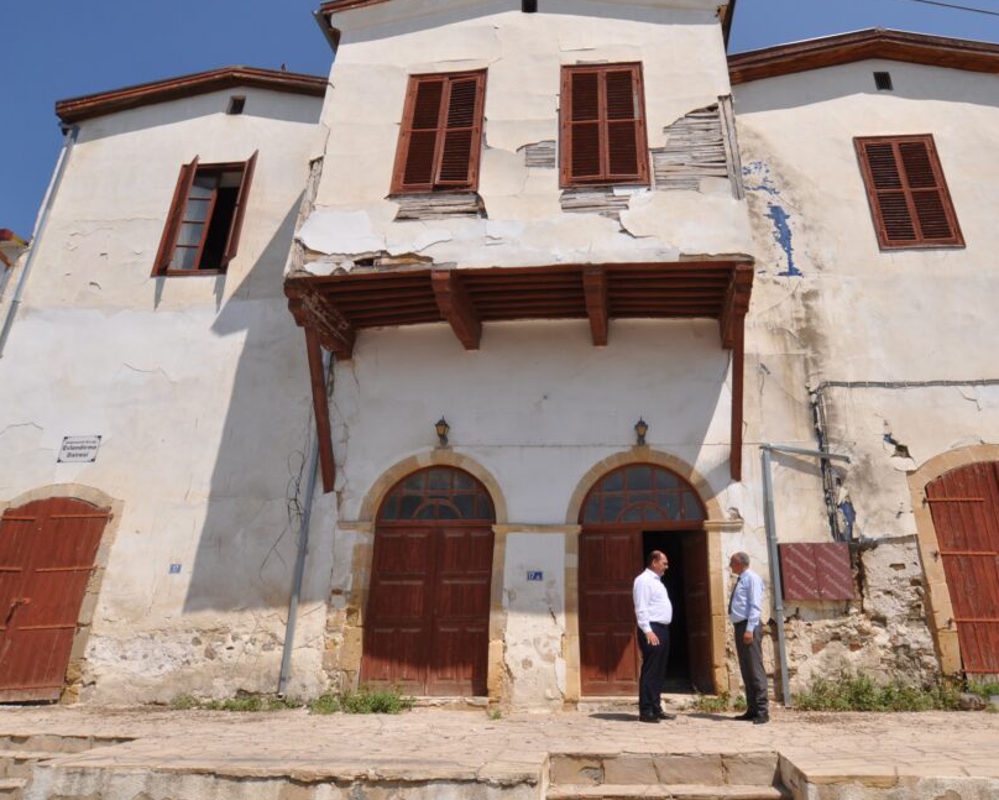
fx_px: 580
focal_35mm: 20
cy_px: 383
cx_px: 587
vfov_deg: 69.2
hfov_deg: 80.8
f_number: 11
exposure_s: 1/500
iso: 200
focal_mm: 11
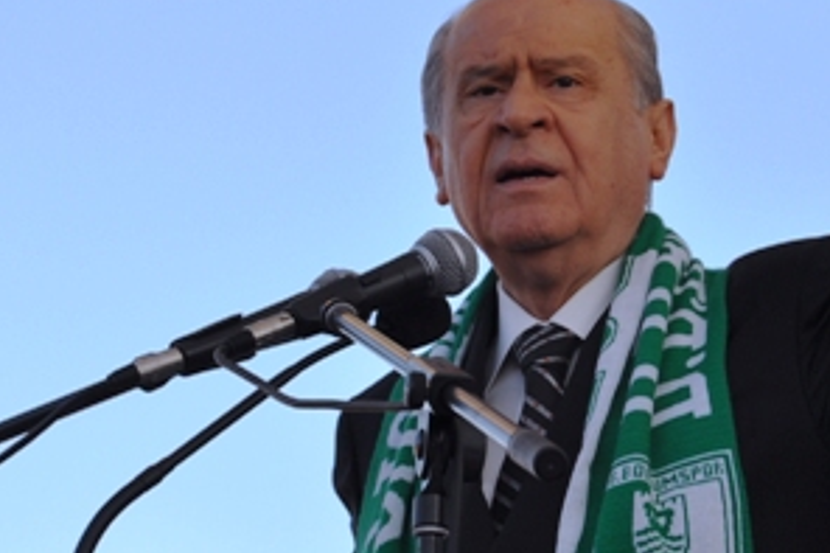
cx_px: 544
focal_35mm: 227
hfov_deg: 9.1
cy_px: 313
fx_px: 5230
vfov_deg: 6.0
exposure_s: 1/200
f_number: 8
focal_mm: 70
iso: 200
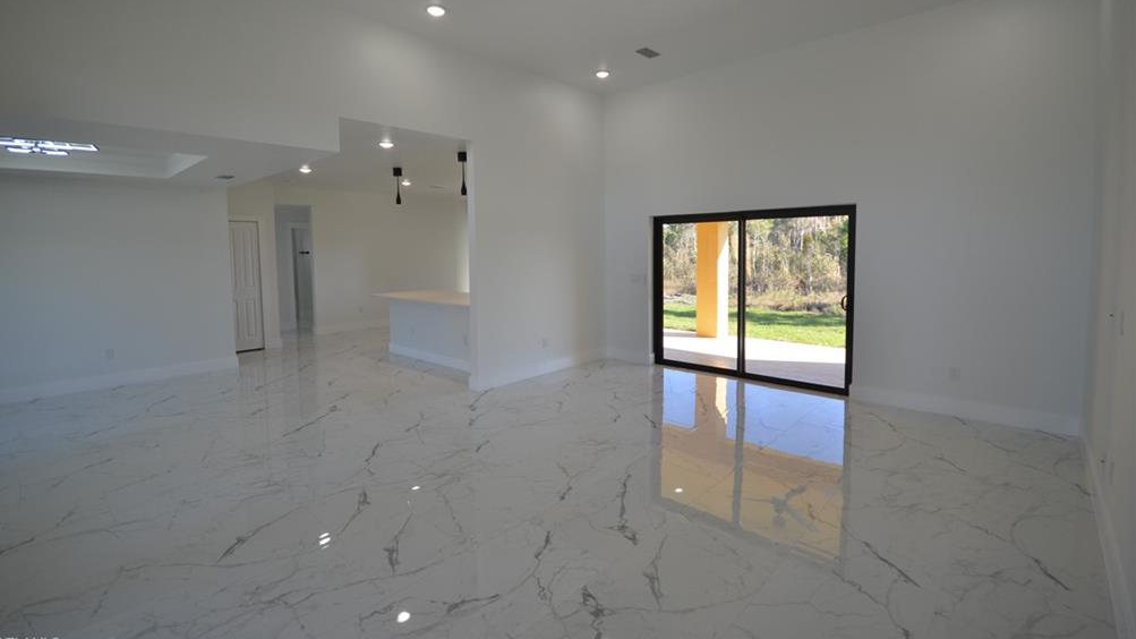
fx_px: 482
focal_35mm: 16
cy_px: 270
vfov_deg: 66.7
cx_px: 562
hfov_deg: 99.4
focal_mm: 10
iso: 320
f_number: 5.6
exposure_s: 1/125
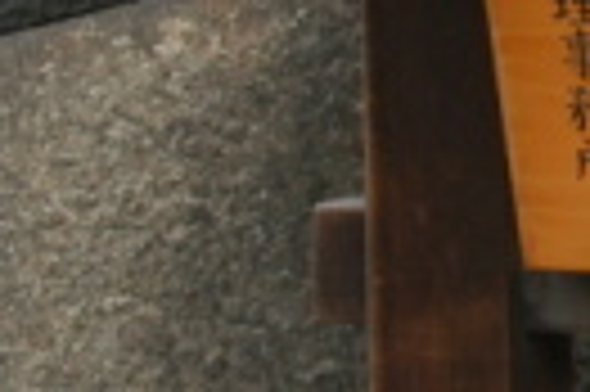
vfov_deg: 4.8
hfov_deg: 7.1
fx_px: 4616
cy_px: -160
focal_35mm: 282
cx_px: 1153
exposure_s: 1/125
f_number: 6.3
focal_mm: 24
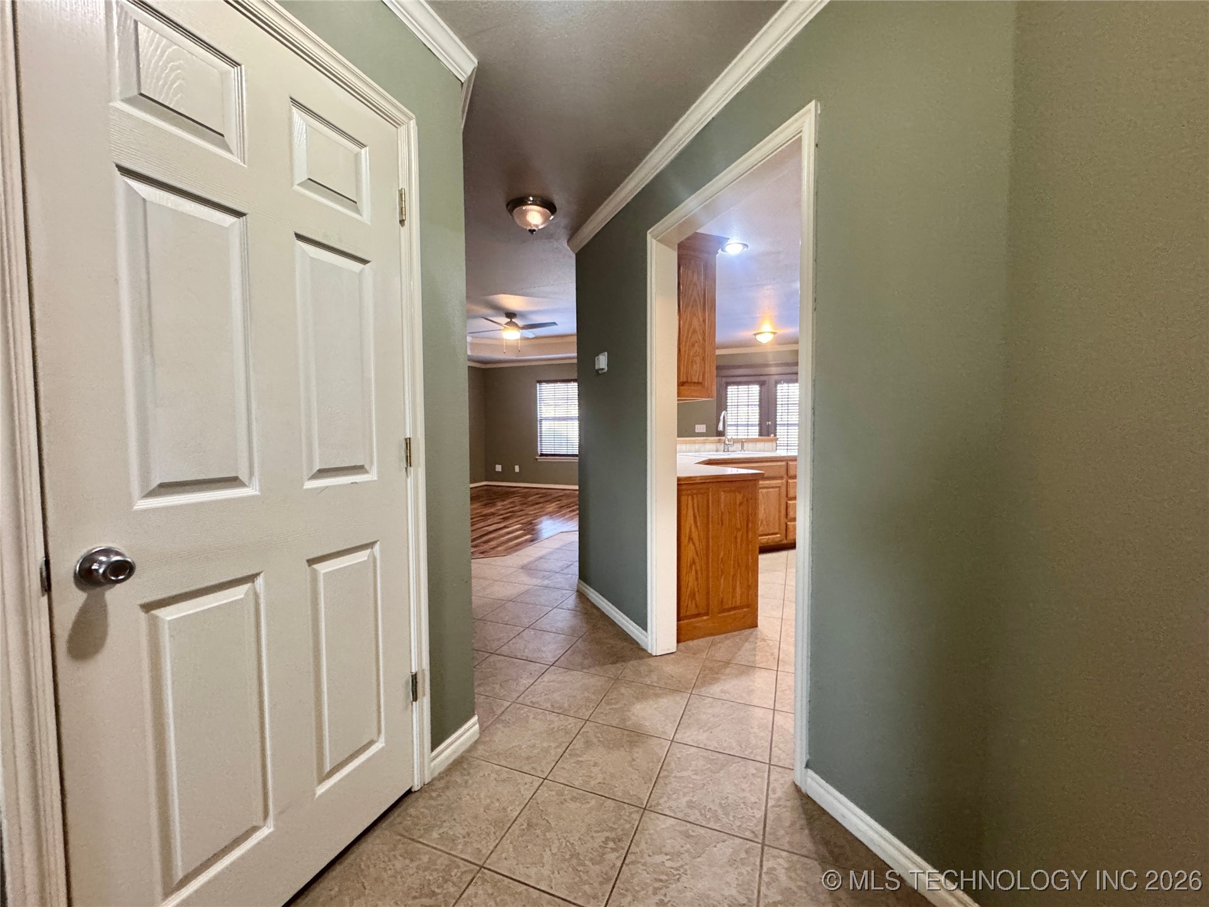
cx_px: 604
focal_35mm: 14
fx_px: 489
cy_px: 454
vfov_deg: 85.7
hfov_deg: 102.1
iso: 640
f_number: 2.2
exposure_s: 1/60
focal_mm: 2.22
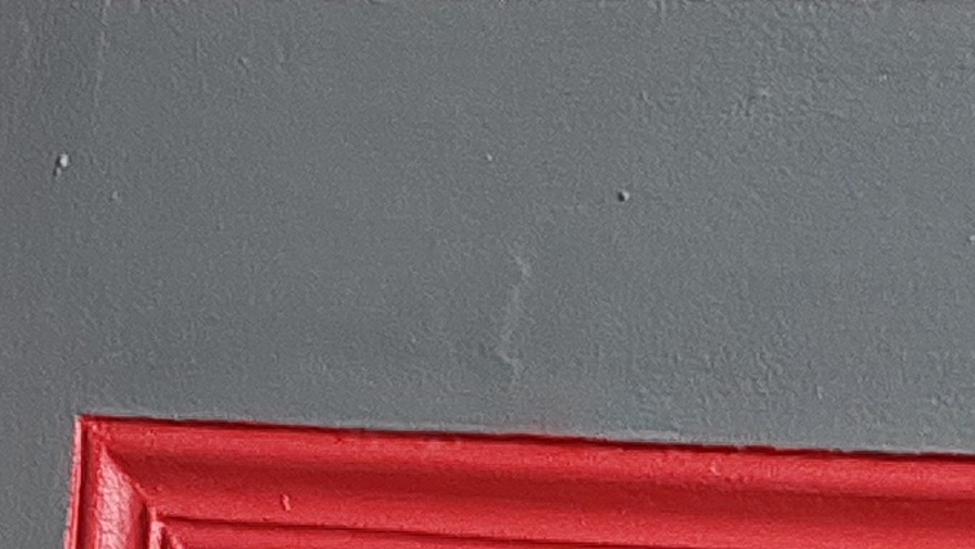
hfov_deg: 13.5
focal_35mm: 158
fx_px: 4085
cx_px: 102
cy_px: 1674
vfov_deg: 6.9
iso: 640
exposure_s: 1/100
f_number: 1.9
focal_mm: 6.12
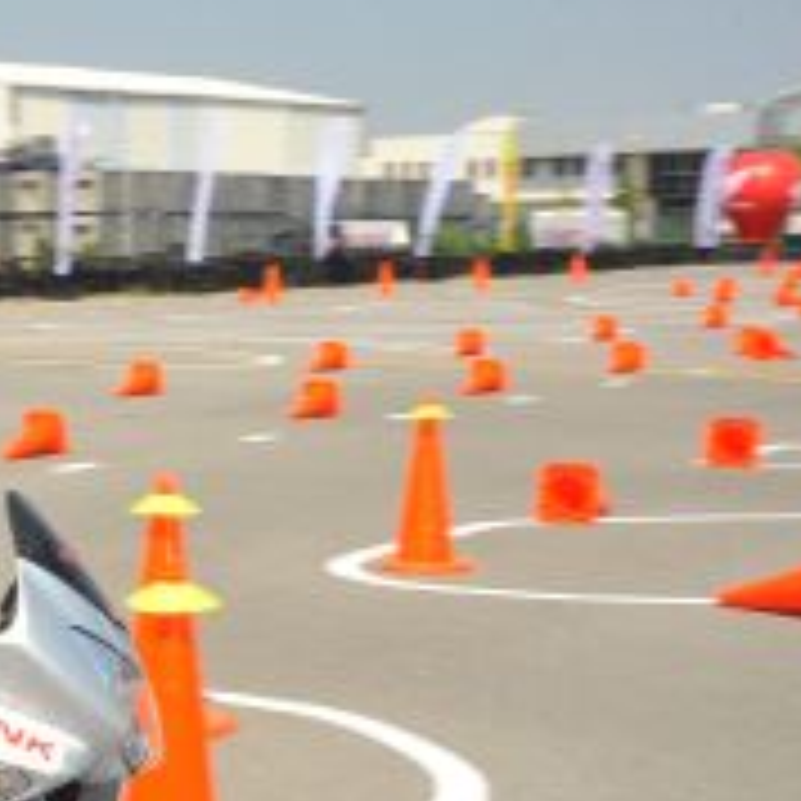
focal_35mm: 90
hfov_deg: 18.4
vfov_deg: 19.1
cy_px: 630
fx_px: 2356
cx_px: -117
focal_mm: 42
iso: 640
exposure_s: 1/160
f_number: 22
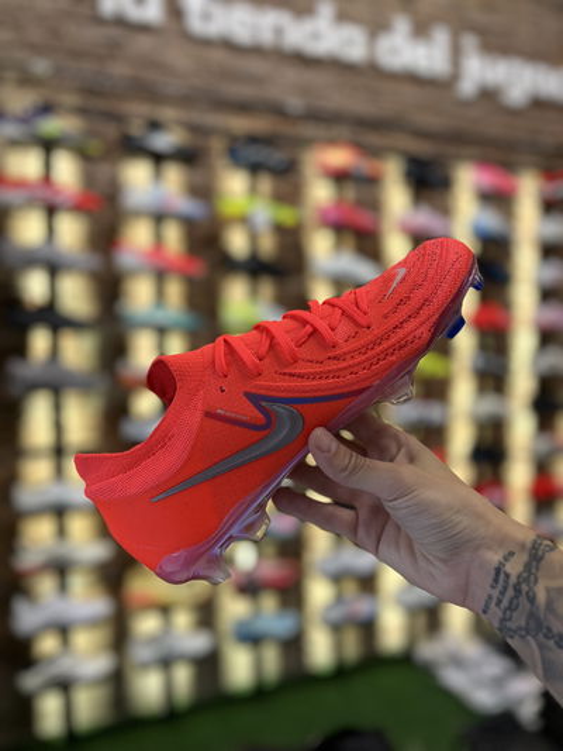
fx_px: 564
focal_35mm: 26
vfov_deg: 67.3
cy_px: 376
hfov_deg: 53.1
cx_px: 282
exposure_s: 1/100
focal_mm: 5.7
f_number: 1.5
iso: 100
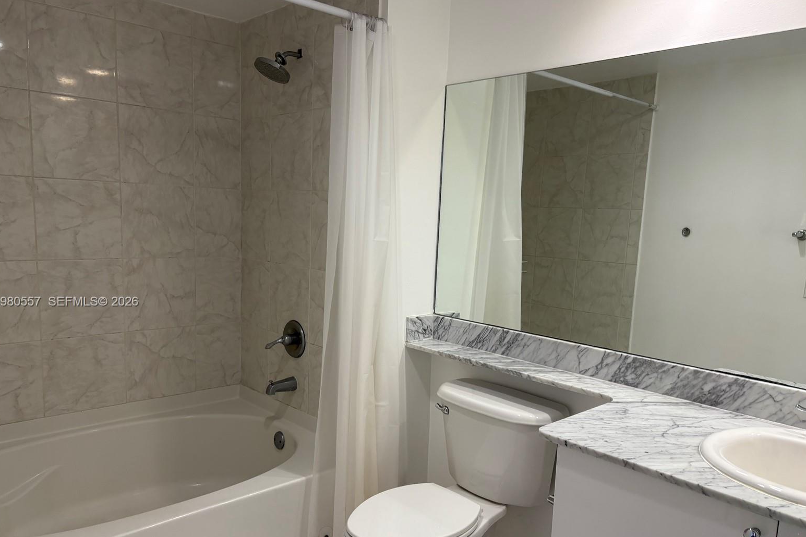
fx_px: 627
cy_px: 302
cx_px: 393
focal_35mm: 28
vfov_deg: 46.3
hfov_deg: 65.5
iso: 100
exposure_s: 1/60
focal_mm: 5.96
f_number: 1.6
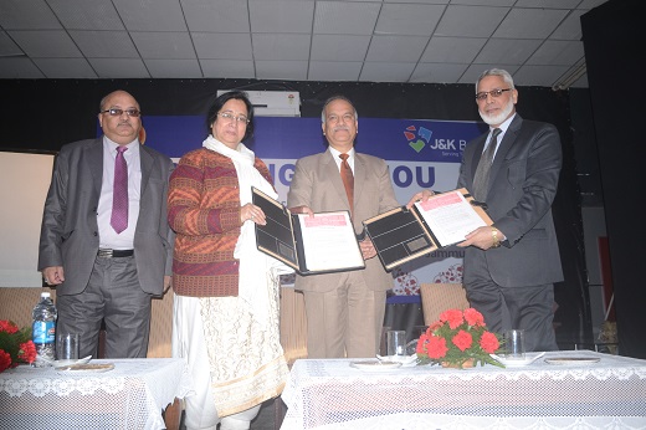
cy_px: 215
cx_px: 323
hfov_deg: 57.3
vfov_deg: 39.9
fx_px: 592
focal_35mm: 33
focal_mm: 22
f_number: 3.8
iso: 400
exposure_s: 1/125
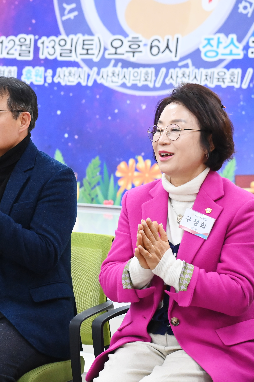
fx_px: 1873
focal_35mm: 177
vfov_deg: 11.6
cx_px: -28
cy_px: 184
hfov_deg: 7.7
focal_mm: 110
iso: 6400
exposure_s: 1/250
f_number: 6.3
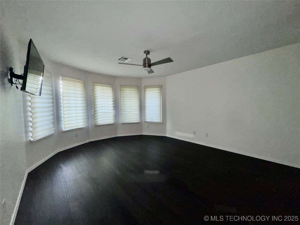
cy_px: 112
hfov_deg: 102.1
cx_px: 150
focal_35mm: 14
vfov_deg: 85.7
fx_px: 121
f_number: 2.2
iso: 80
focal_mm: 2.22
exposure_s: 1/79
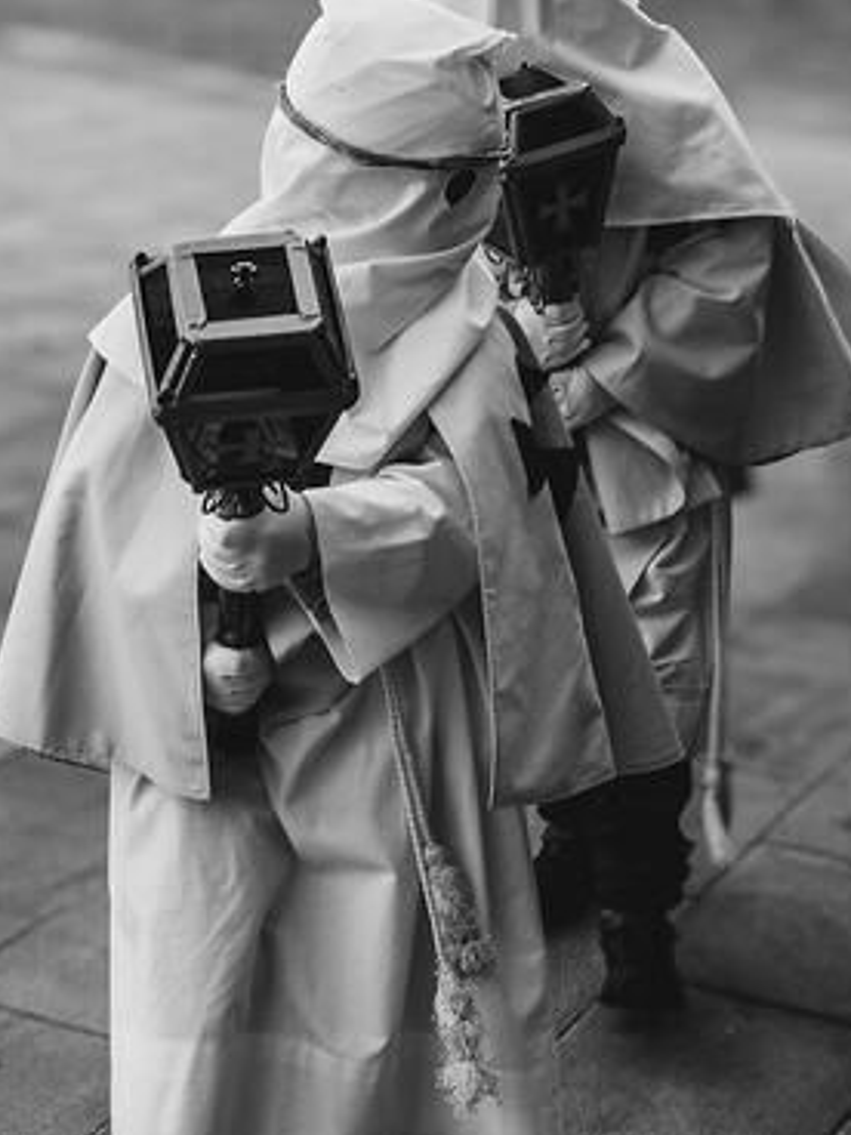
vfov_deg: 28.1
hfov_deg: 21.2
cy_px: 453
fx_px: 2262
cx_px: 281
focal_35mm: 69
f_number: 8
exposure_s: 1/200
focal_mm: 44
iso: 500
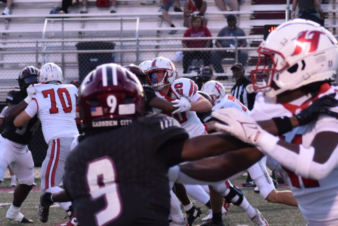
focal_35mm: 380
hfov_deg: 5.4
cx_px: 28
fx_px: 3572
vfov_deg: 3.6
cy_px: 194
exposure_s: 1/500
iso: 1000
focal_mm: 85
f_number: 4.8
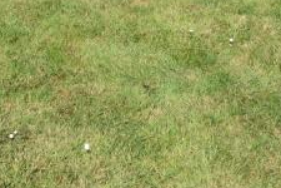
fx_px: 531
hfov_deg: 28.5
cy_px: -220
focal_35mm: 68
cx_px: 29
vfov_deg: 15.0
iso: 200
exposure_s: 1/320
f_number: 9
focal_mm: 10
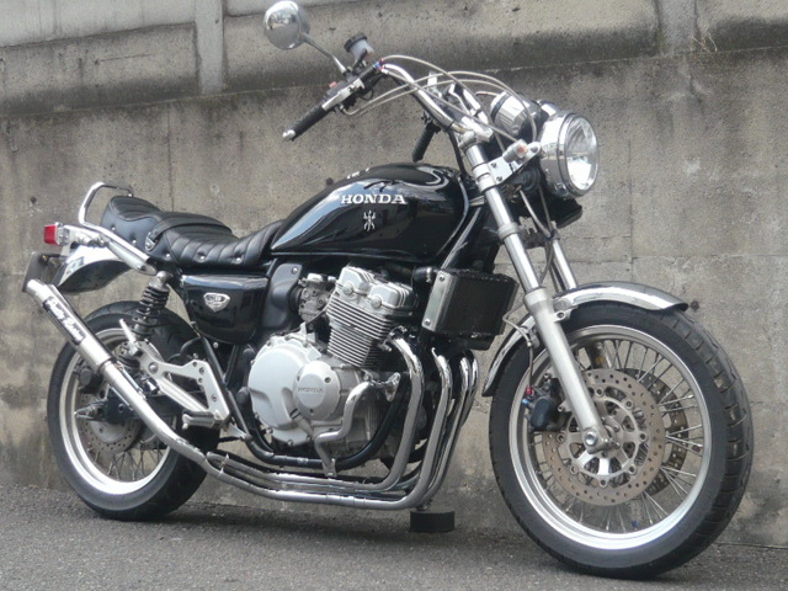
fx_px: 1298
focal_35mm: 57
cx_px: 394
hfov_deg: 33.8
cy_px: 296
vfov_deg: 25.7
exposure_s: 1/200
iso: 100
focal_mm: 6.2
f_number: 3.2
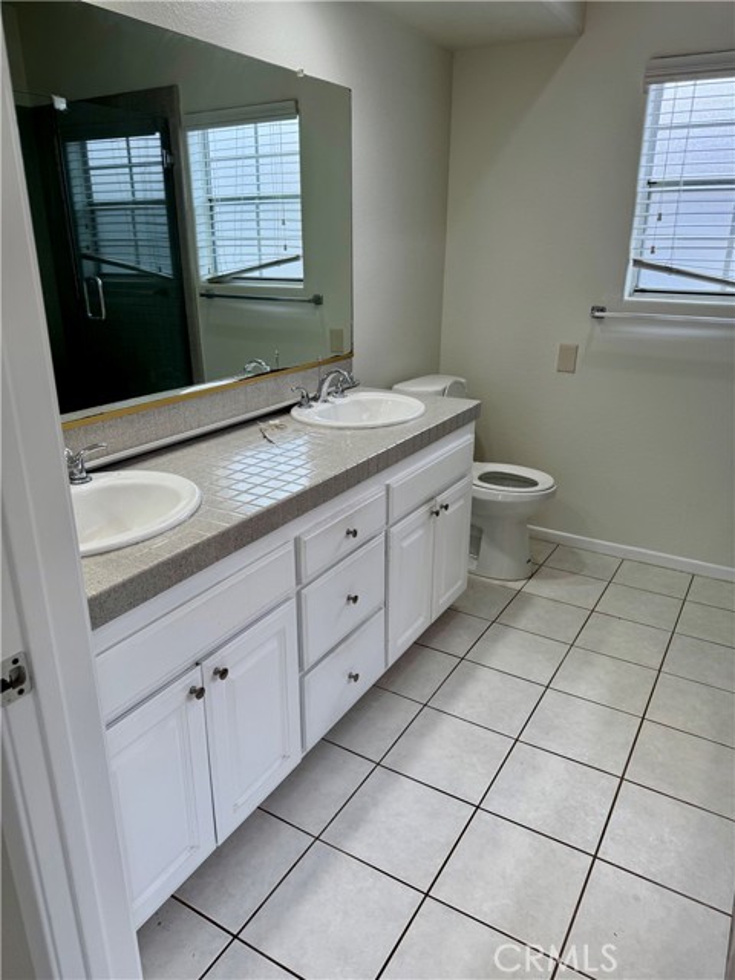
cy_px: 490
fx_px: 679
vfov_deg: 71.6
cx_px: 368
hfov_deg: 56.8
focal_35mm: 24
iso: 100
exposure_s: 1/120
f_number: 1.78
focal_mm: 6.76
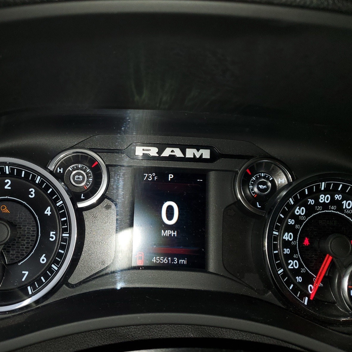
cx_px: 138
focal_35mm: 31
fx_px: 357
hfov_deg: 52.1
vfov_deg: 52.5
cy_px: 176
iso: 50
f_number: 1.5
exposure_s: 1/135
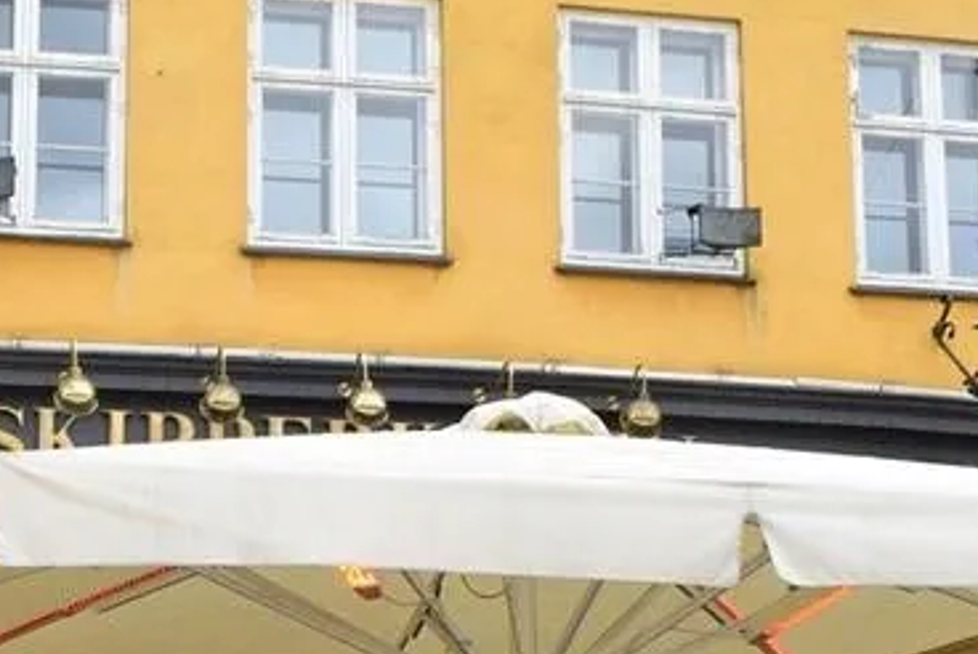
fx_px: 2148
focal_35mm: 79
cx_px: 170
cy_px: 694
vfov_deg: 16.8
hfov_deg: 25.1
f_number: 6.3
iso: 400
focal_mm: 18
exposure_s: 1/160
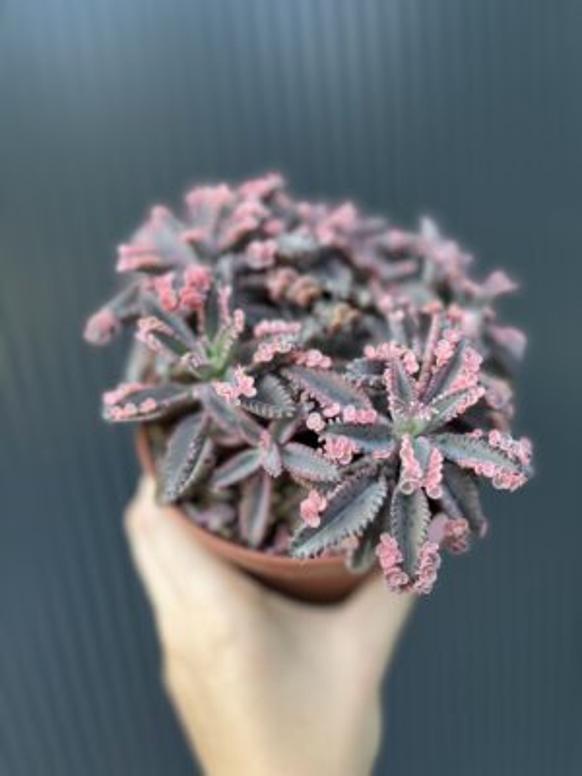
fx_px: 583
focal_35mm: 26
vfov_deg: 67.3
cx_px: 291
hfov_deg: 53.1
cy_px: 388
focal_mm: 5.1
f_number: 1.6
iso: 32
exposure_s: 1/122
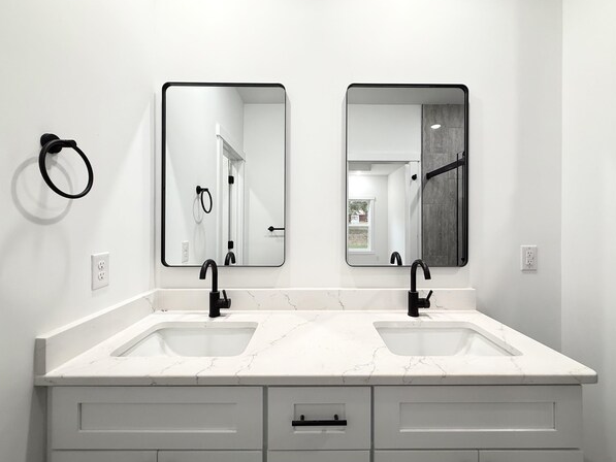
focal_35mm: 15
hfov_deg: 98.1
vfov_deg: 81.7
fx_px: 267
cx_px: 314
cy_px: 224
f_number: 2.2
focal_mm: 2.22
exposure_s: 1/120
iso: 200
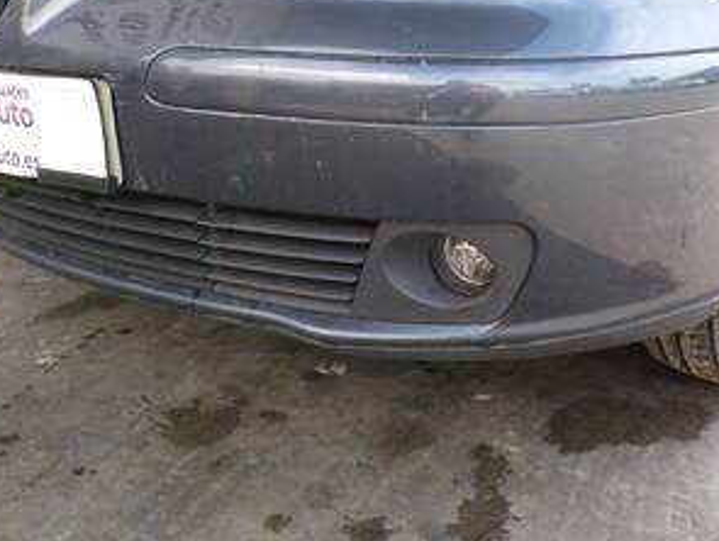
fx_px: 811
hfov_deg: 47.5
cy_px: 210
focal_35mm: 39
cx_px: 431
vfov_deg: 36.7
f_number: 4.4
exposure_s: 1/80
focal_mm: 4.3
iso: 100
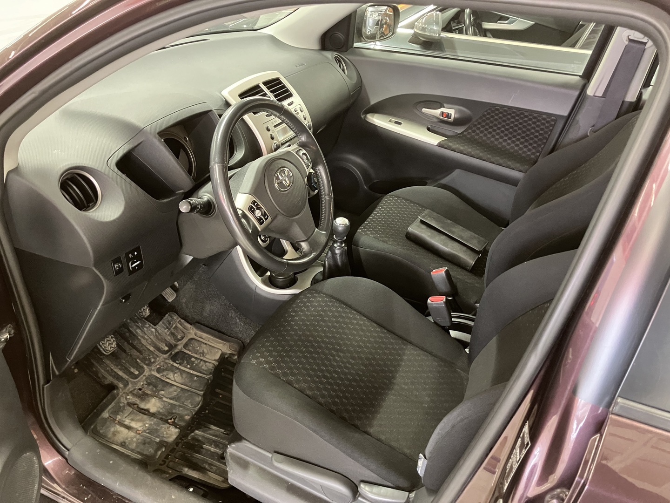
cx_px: 335
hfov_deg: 63.4
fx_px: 542
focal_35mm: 28
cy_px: 252
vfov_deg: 49.7
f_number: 1.8
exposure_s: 1/30
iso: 400
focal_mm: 3.99
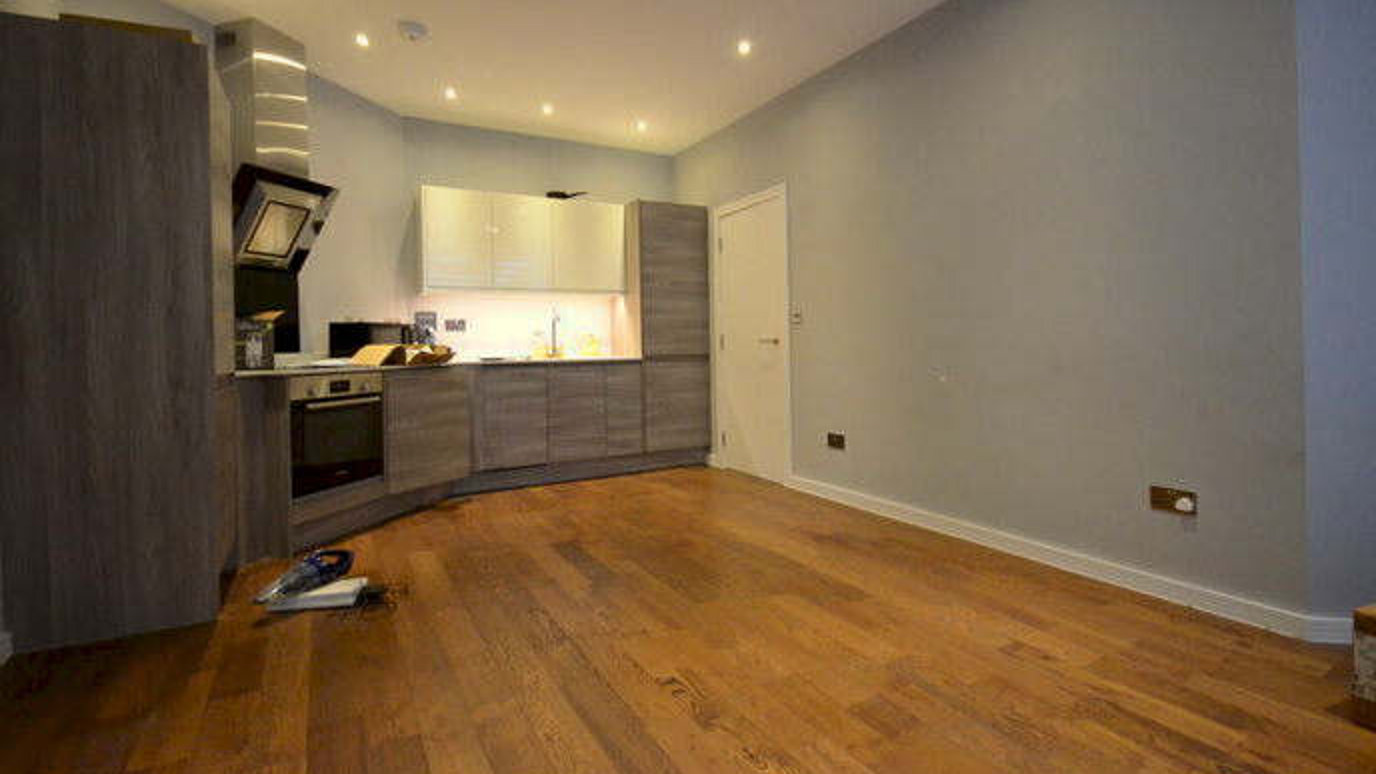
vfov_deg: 62.1
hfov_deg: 94.2
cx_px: 684
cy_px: 333
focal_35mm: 18
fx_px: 640
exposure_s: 1/100
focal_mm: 11
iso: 5000
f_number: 4.2
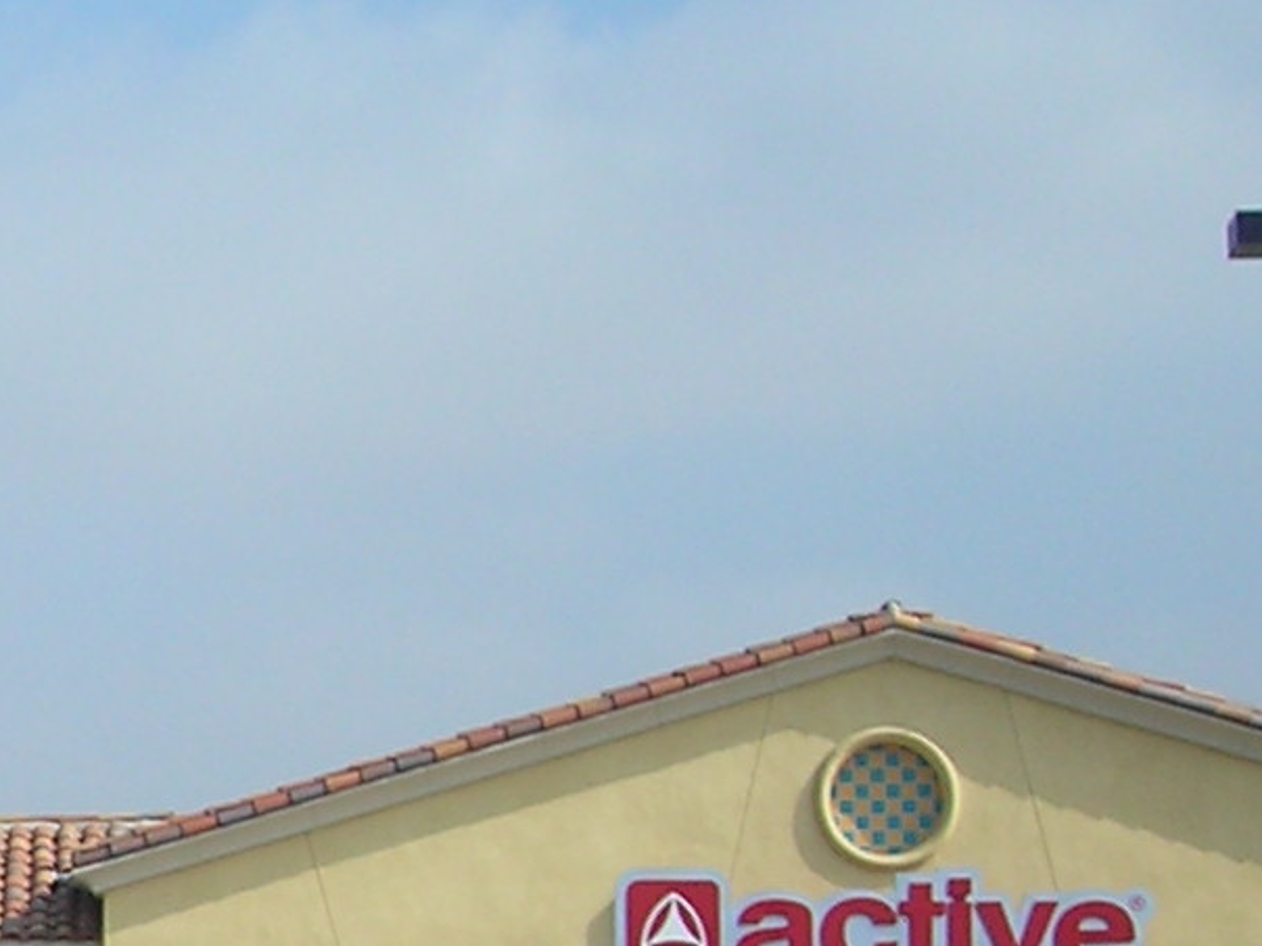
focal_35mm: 163
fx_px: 5943
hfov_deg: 11.3
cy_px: 1222
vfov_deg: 9.0
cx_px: -1009
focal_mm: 6.3
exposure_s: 1/183
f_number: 6.4
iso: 50
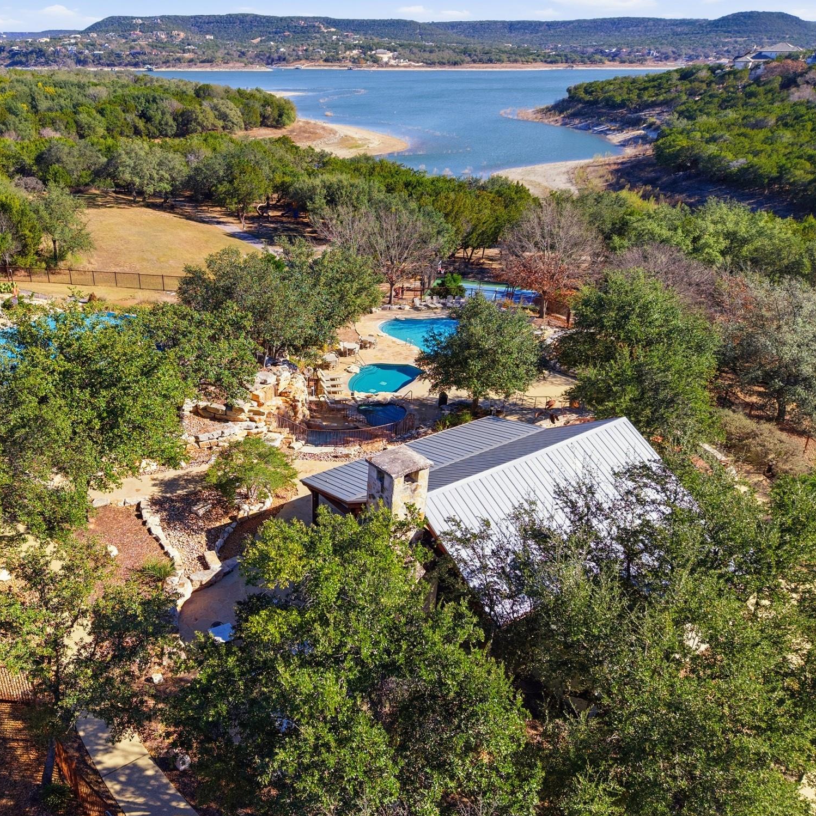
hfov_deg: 54.9
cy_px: 415
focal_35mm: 29
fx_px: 773
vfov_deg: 55.6
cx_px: 300
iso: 170
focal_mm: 8.7
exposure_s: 1/250
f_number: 1.8
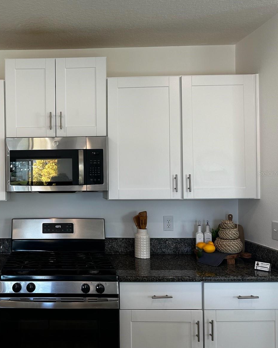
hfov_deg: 43.3
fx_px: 329
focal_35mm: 32
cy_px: 173
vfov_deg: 55.7
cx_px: 49
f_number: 1.78
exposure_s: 1/120
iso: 64
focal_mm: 6.86
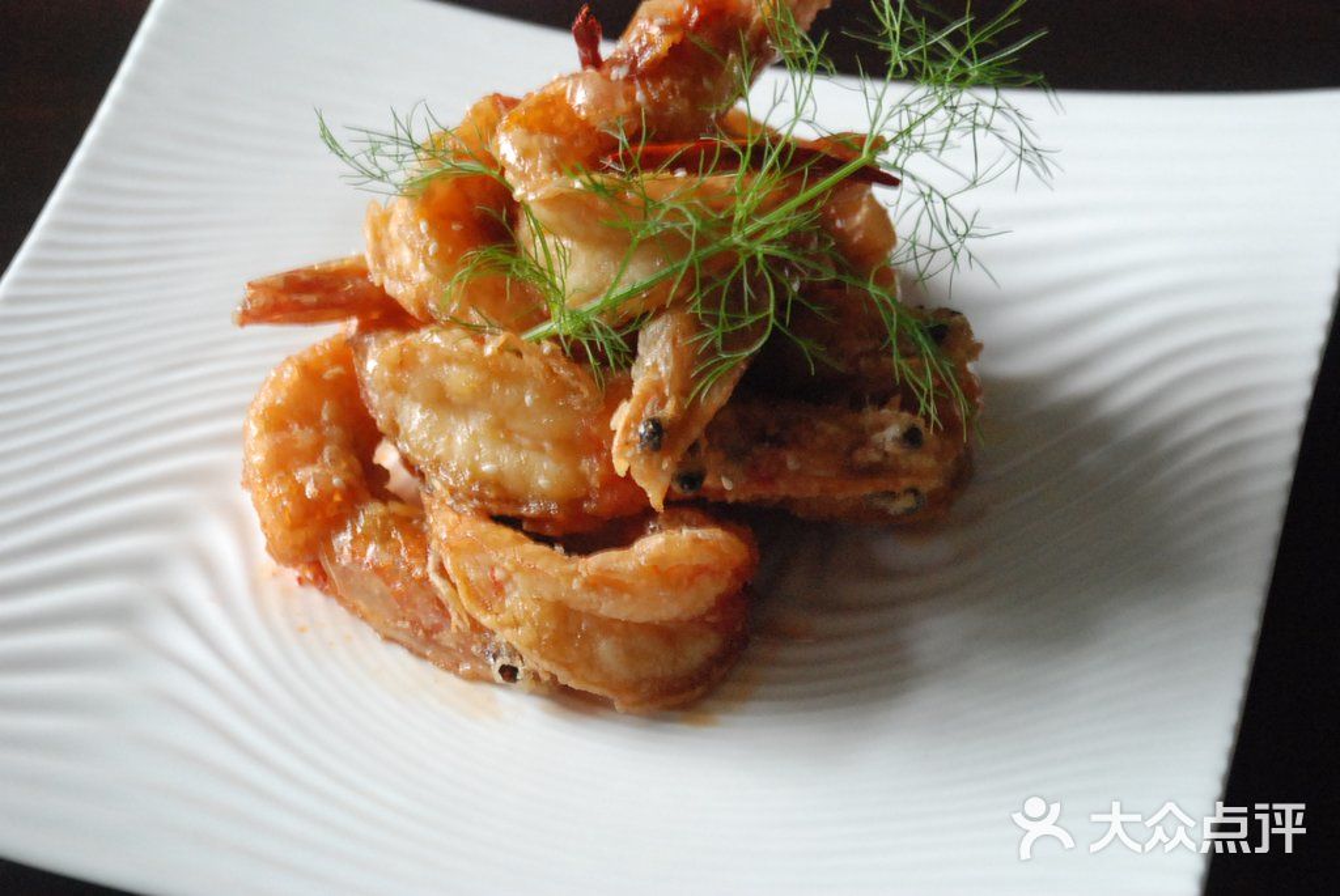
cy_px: 448
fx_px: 3912
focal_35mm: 105
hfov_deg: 19.4
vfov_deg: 13.1
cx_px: 670
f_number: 5.6
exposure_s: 1/10
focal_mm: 70
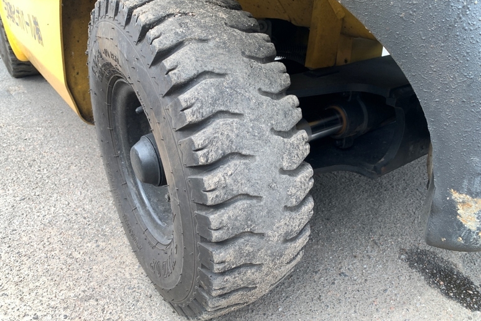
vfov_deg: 46.4
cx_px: 244
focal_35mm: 28
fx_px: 374
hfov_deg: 65.5
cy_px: 154
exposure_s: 1/161
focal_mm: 4.25
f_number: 1.8
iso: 25
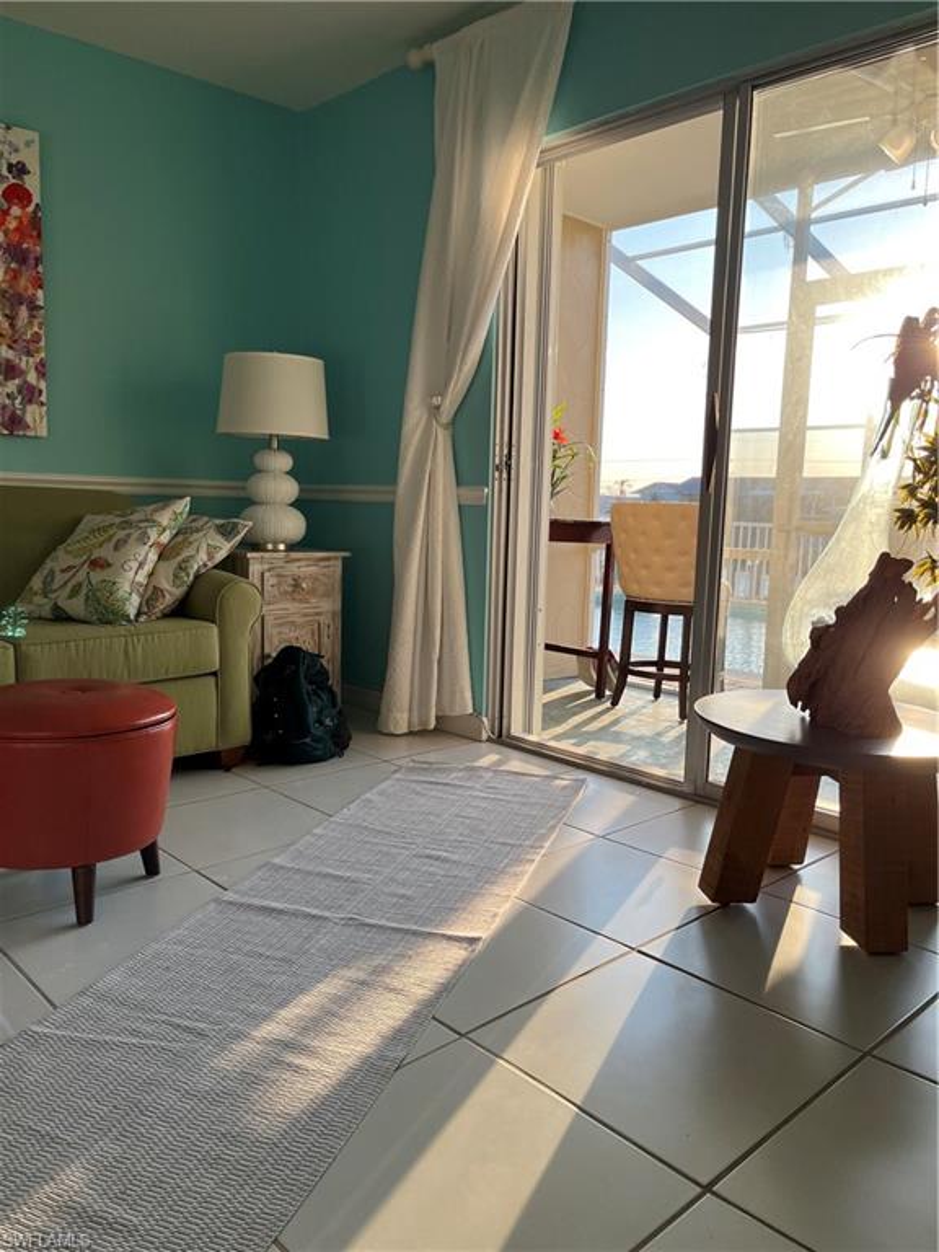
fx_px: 940
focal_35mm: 26
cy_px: 626
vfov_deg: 67.3
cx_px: 470
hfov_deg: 53.1
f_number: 1.6
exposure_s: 1/343
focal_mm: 5.1
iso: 50
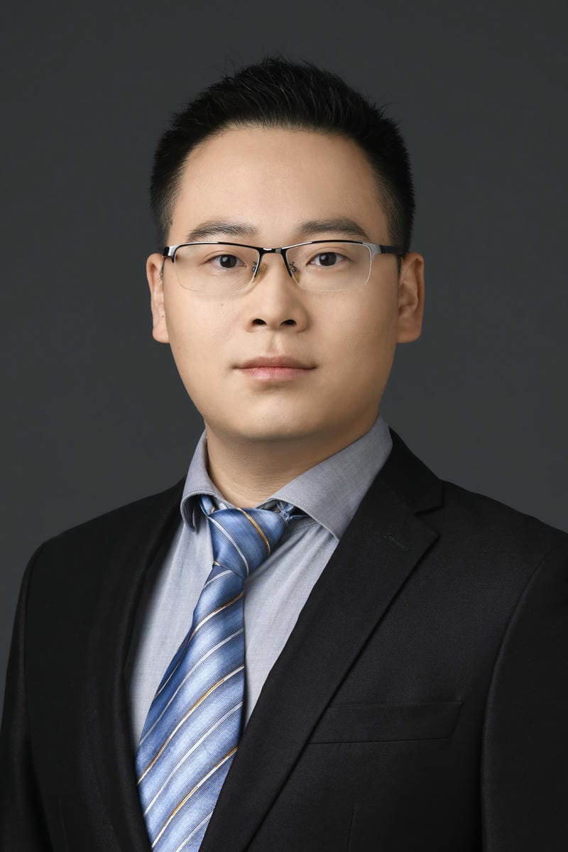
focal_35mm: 85
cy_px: 426
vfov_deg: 23.9
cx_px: 284
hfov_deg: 16.1
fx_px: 2012
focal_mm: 85
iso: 100
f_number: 6.3
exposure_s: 1/160
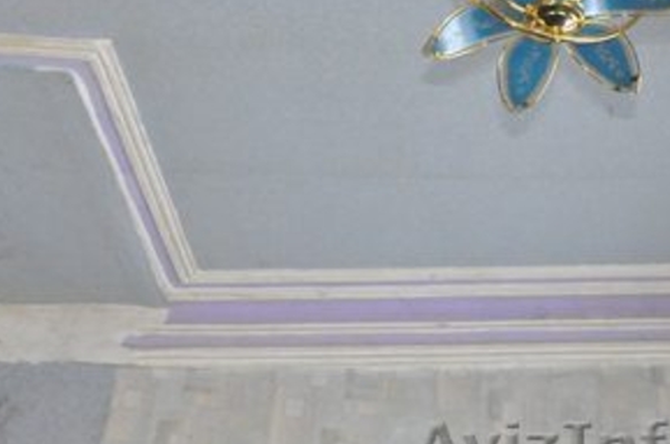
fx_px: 1059
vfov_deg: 23.4
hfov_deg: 34.9
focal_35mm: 57
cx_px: 420
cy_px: 98
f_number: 7.1
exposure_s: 1/100
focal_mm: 22
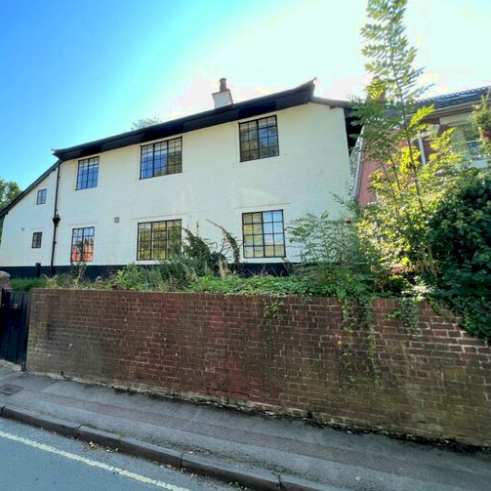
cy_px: 238
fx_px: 257
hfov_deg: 83.3
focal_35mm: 16
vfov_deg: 87.4
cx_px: 150
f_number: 1.8
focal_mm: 1.57
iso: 32
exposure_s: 1/292
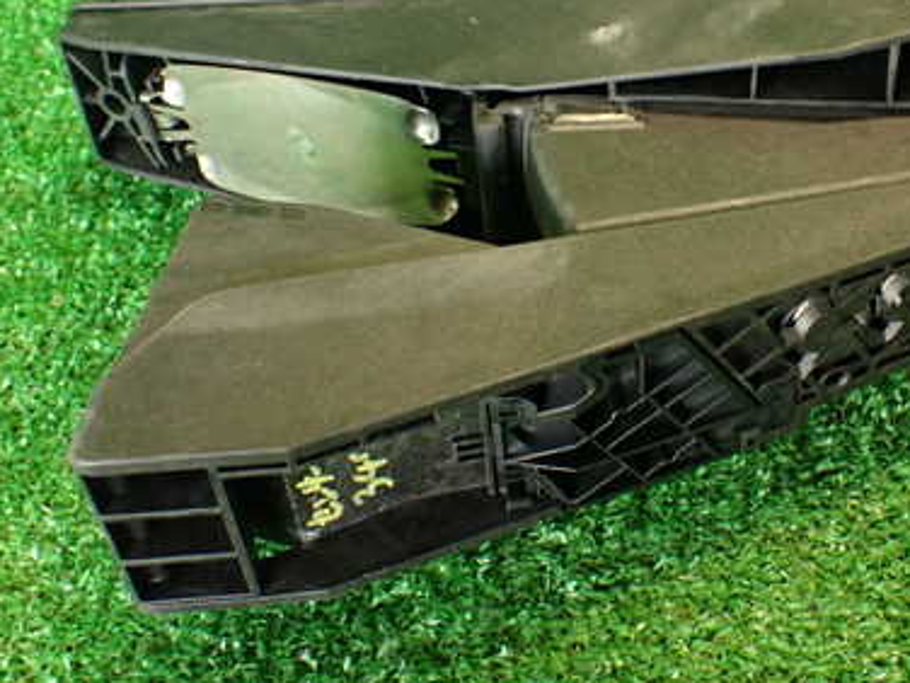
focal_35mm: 51
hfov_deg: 36.9
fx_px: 1341
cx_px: 644
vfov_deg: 28.3
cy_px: 213
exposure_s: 1/30
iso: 400
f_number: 2.4
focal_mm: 5.79
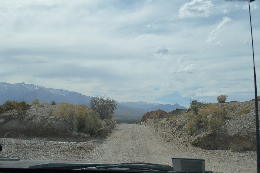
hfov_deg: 53.2
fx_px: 260
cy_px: 86
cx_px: 130
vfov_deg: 36.8
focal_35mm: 36
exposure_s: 1/320
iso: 100
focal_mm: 24
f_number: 9
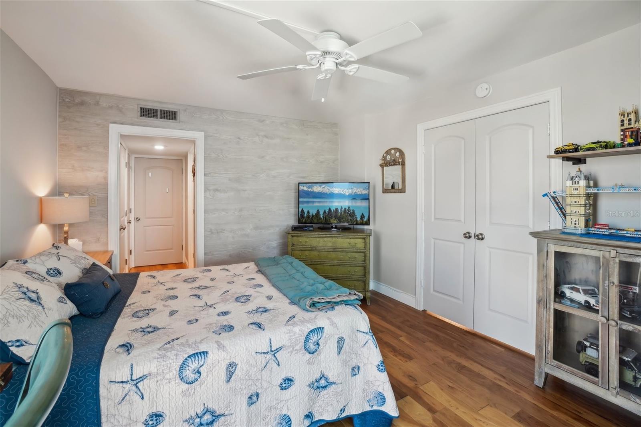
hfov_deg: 100.4
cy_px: 214
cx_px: 320
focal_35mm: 15
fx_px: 267
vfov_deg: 77.3
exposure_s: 1/15
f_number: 8
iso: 400
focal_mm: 10
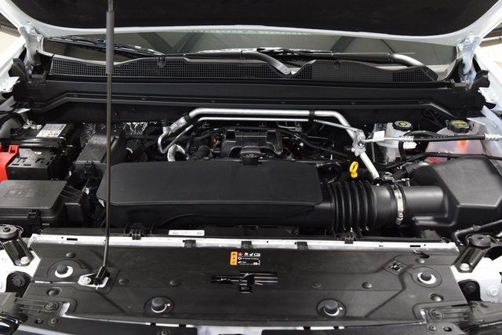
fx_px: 607
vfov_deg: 30.9
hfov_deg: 45.0
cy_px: 168
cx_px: 251
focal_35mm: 44
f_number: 6.3
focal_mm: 29
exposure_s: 1/15
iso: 1600
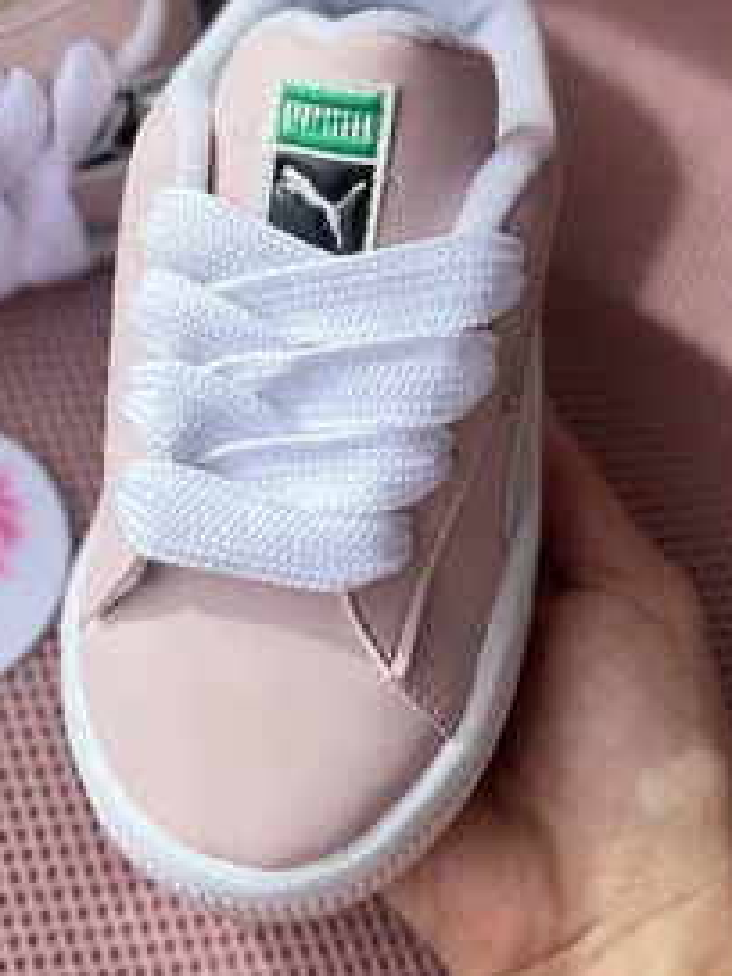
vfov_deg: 36.9
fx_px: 1438
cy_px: 289
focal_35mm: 51
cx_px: 176
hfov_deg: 28.1
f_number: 1.6
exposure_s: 1/1075
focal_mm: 5.1
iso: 50
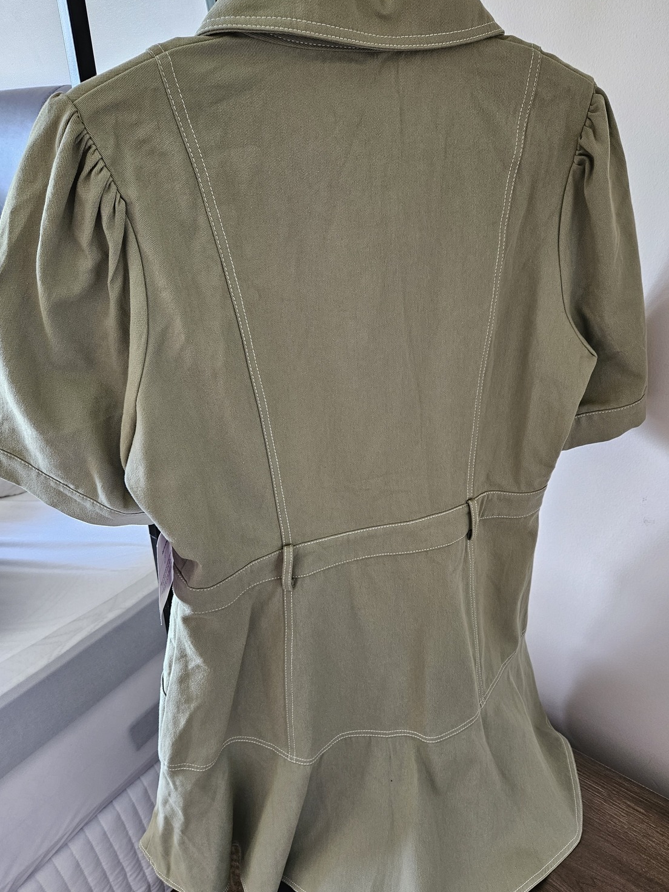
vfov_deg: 69.4
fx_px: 644
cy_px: 448
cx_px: 354
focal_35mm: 25
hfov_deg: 54.8
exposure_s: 1/100
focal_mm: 5.4
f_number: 1.8
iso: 320
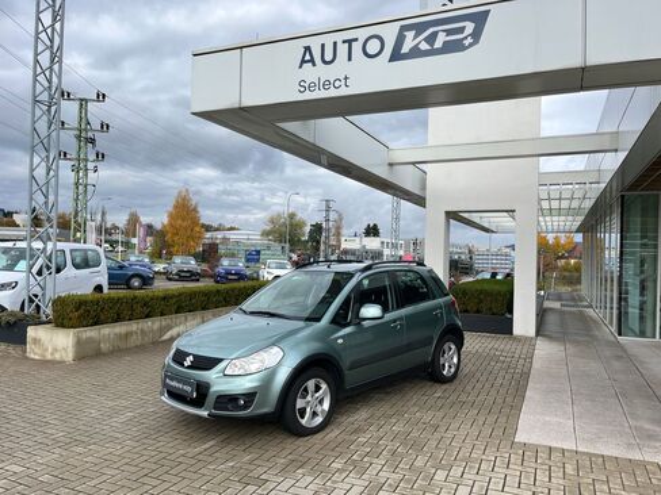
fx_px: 496
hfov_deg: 67.3
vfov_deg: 53.1
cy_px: 248
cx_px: 330
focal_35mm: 26
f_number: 1.6
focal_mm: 5.1
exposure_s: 1/527
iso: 50
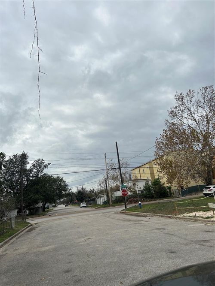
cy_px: 143
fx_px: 215
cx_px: 108
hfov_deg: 53.0
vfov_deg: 67.3
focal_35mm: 26
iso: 50
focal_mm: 5.7
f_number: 1.5
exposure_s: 1/5882
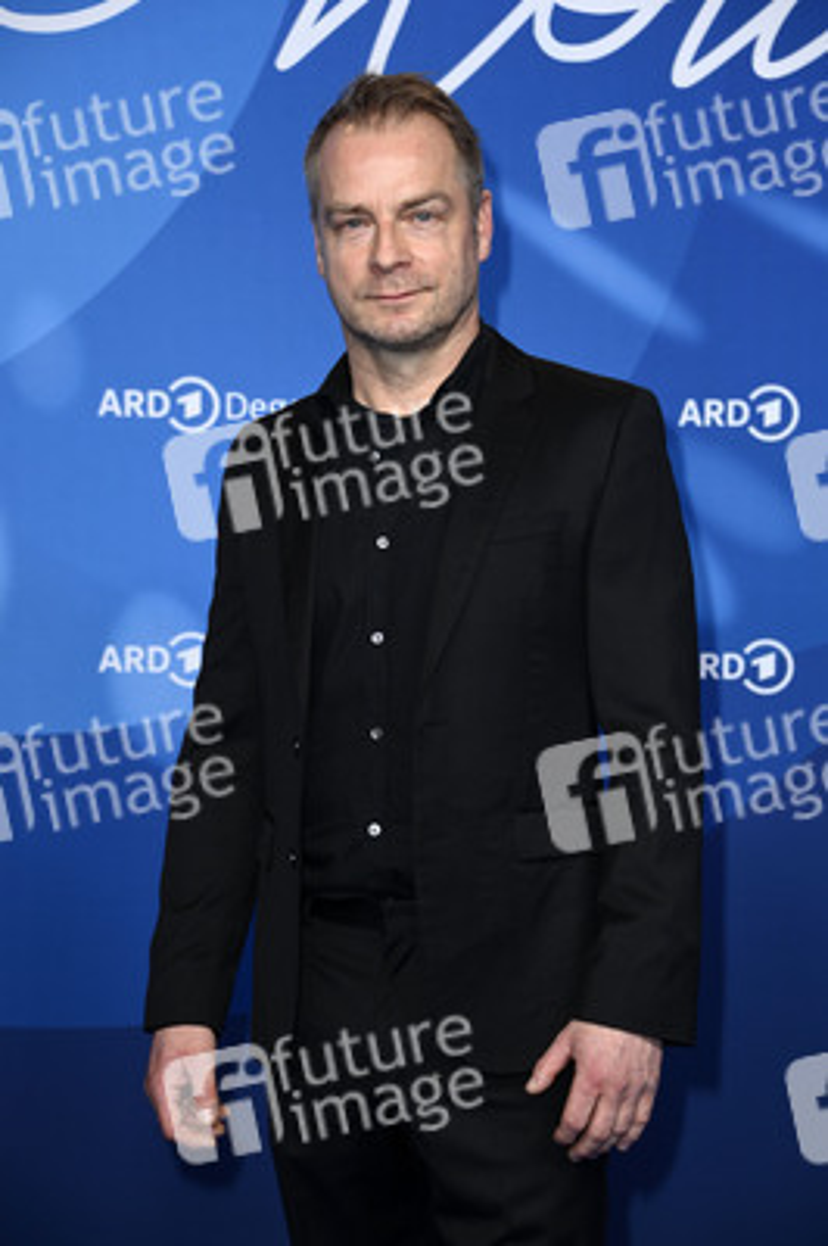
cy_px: 623
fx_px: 3179
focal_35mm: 92
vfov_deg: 22.2
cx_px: 414
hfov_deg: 14.8
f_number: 5.6
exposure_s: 1/250
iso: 800
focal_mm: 92
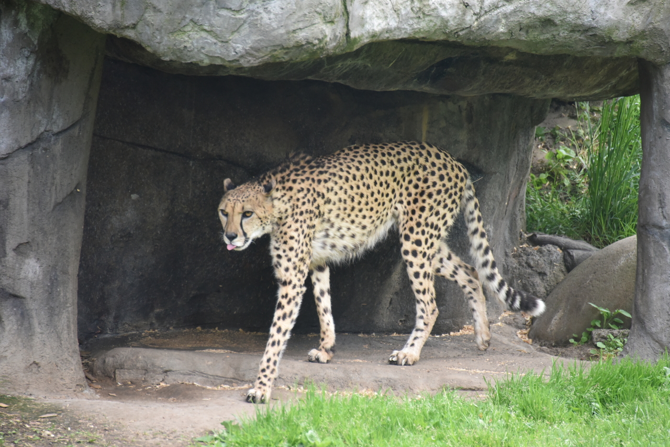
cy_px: 224
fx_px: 5584
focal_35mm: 300
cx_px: 335
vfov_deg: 4.6
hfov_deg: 6.9
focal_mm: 300
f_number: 5.6
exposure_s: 1/640
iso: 2000
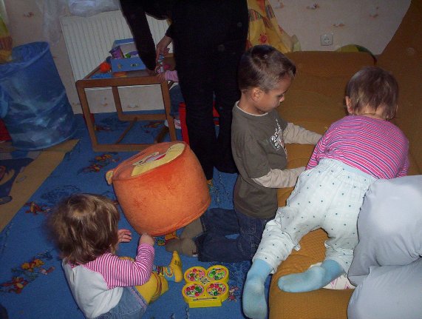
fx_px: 464
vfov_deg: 37.9
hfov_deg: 48.9
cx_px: 211
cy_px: 160
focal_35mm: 38
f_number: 4.5
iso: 140
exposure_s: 1/60
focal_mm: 4.99
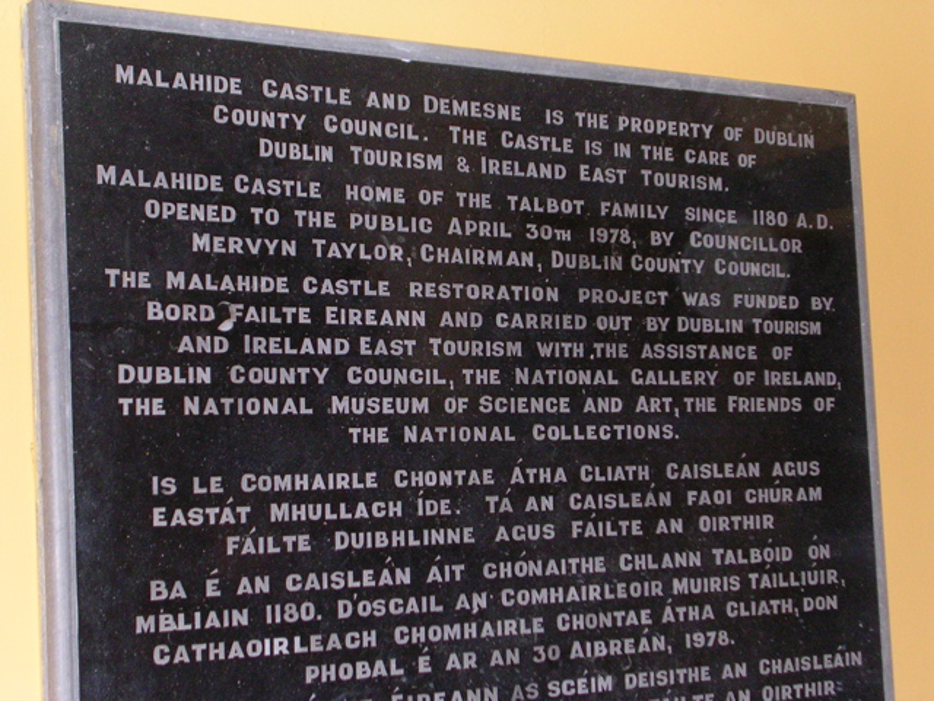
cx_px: 467
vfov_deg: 18.2
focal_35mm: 81
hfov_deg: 24.1
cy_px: 350
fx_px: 2186
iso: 200
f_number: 4
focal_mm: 12.3
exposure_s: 1/60.1
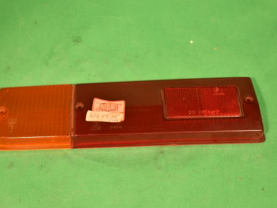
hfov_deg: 25.6
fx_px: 608
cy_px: 103
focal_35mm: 76
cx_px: 121
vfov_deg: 19.4
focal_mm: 46
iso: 220
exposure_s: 1/80
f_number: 5.3
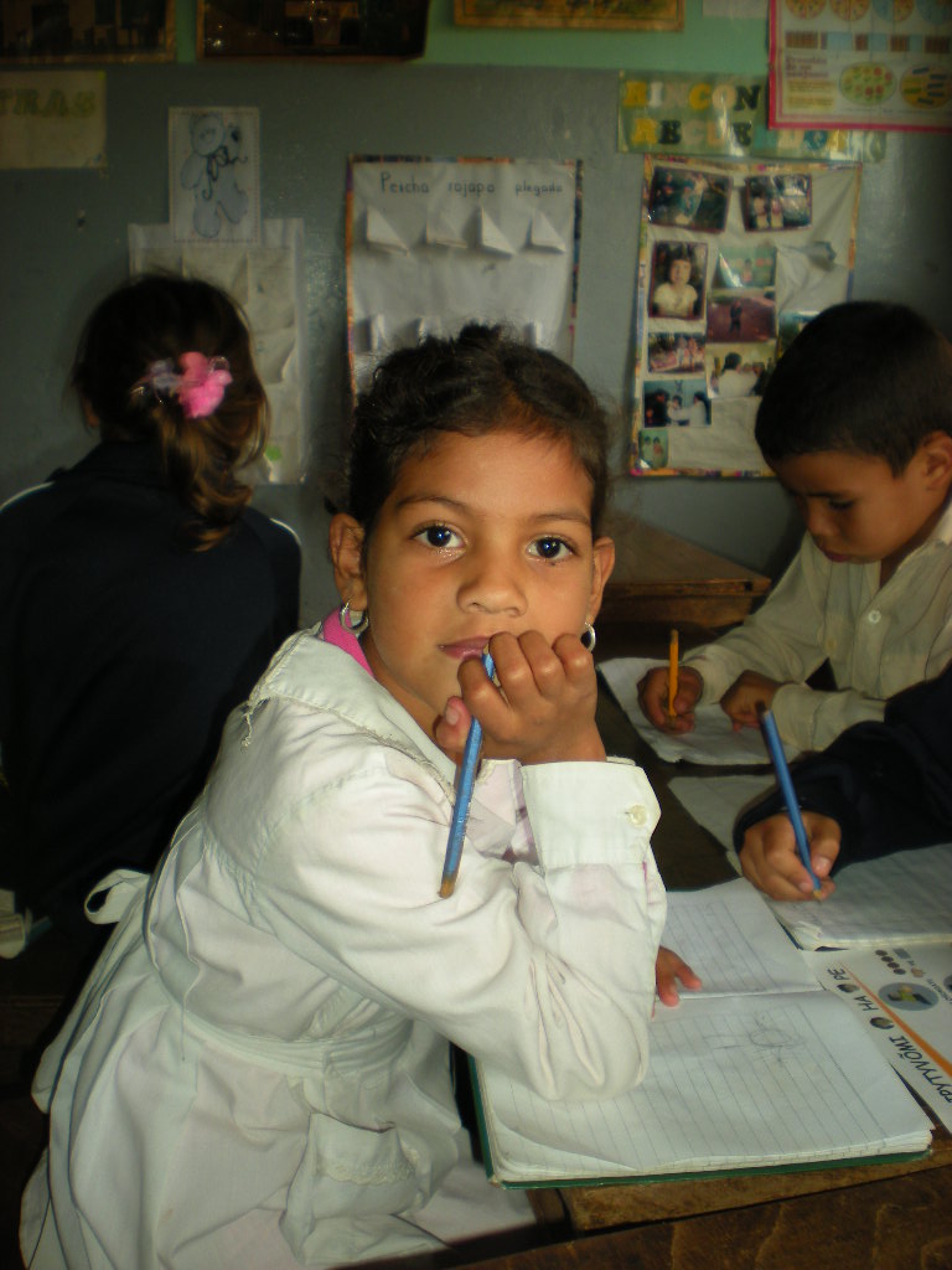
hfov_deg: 37.7
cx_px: 476
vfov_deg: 49.0
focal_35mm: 38
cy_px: 635
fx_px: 1393
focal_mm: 6.3
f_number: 3.1
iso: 64
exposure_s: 1/30
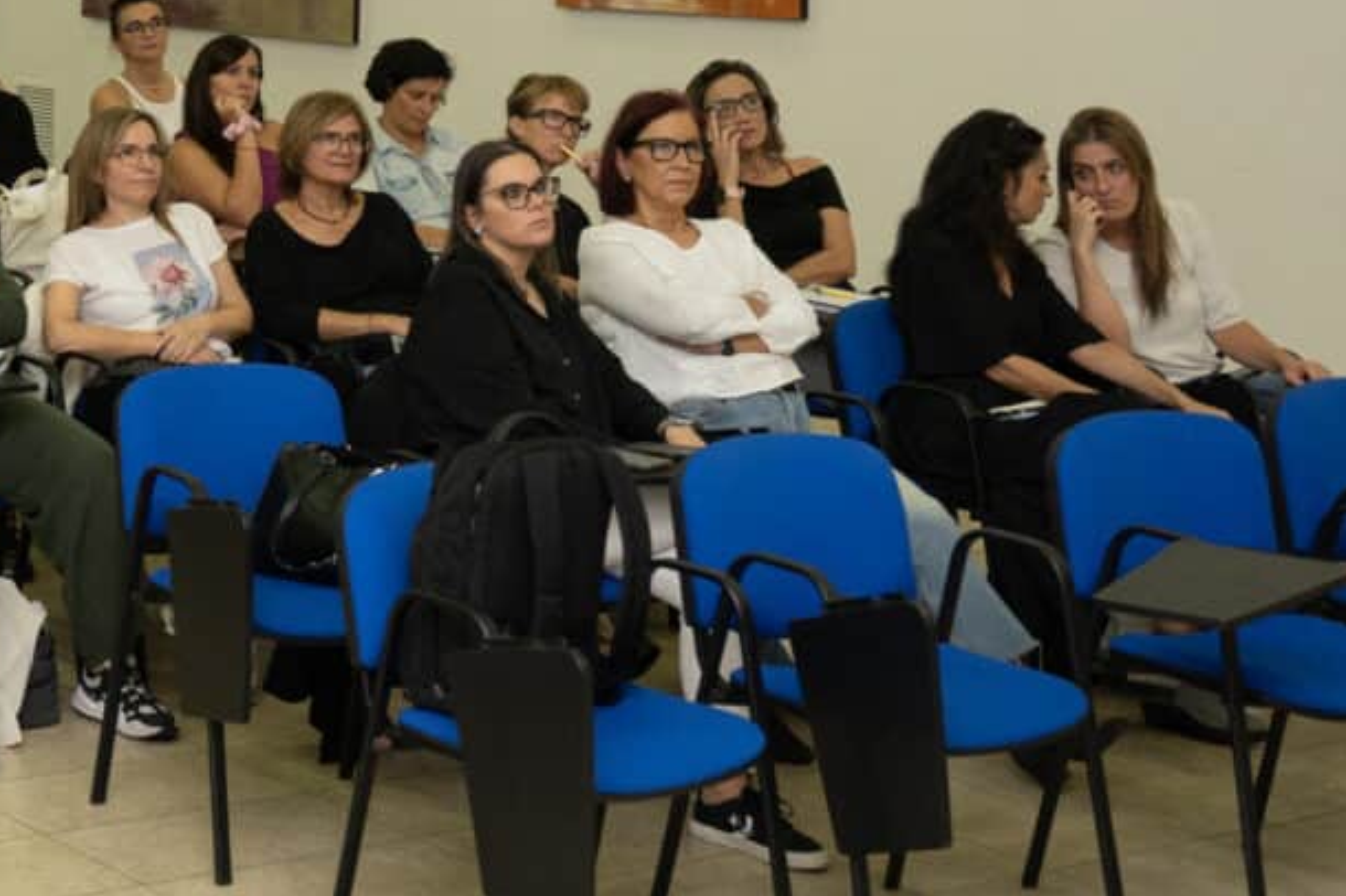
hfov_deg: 22.1
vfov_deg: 15.9
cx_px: -338
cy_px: -30
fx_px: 3139
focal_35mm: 84
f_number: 4
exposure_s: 1/160
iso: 400
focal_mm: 25
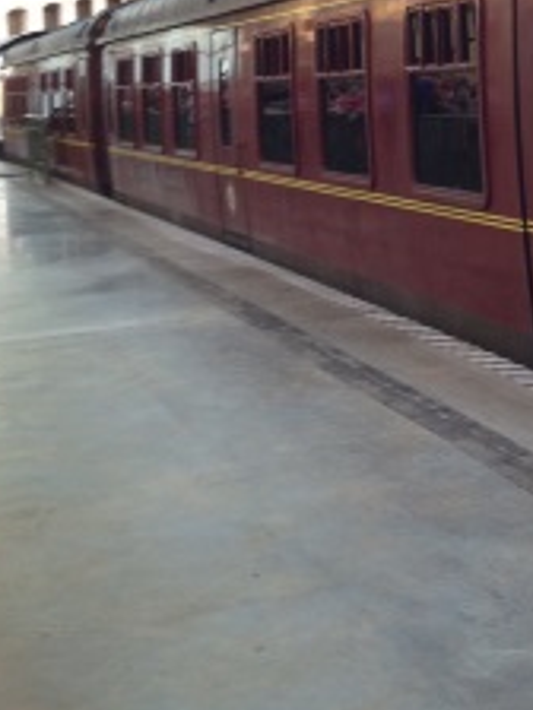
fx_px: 1601
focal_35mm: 78
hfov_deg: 18.3
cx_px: 550
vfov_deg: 24.3
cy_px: 60
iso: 64
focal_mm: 4.28
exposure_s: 1/40
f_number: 2.4
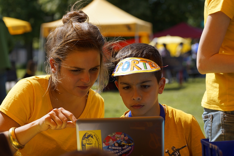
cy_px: 78
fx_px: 682
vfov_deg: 13.0
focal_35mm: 105
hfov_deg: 19.5
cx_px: 117
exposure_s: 1/640
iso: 100
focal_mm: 70
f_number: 4.5
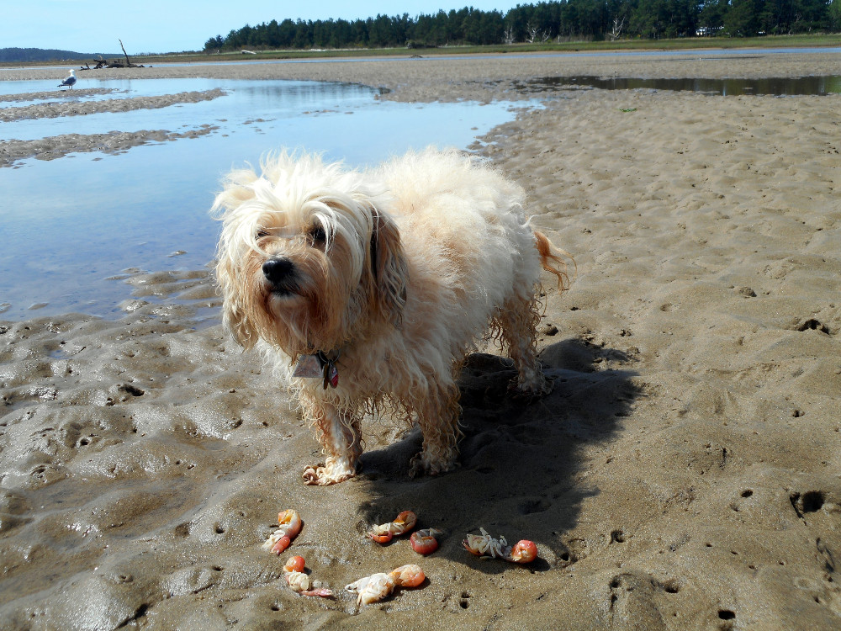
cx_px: 420
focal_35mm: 39
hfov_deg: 47.9
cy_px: 316
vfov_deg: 36.8
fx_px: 948
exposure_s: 1/400
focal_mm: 6.9
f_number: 4.5
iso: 80
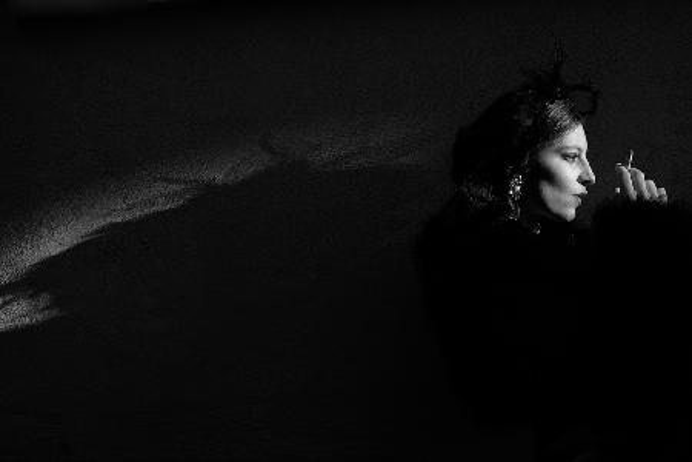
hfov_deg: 50.7
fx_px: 730
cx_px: 346
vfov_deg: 35.1
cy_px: 231
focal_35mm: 38
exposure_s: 1/125
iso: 250
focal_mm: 25.4
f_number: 4.5
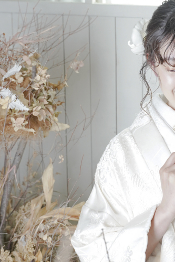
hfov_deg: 12.5
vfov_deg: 18.9
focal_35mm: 108
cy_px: 121
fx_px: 788
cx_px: 168
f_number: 4
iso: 1600
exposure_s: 1/250
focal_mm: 45
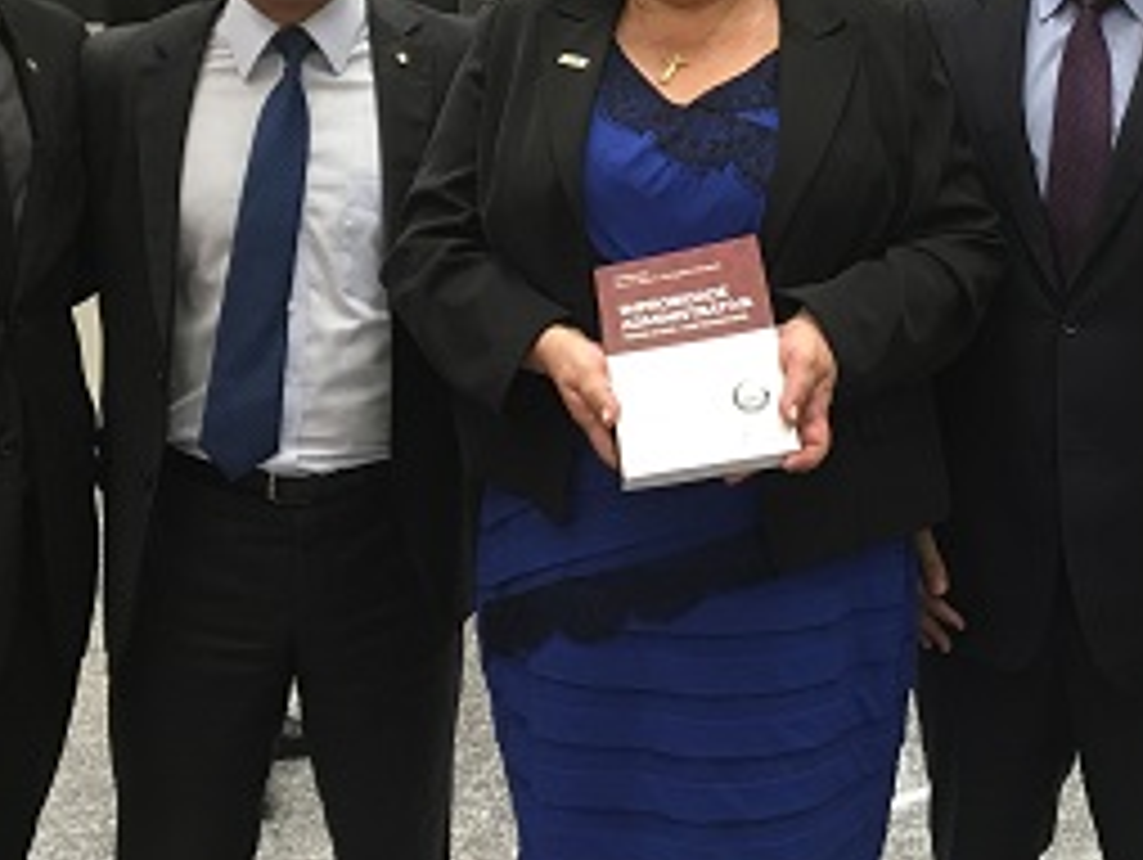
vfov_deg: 25.2
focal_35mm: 57
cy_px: 142
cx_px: 824
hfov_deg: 33.2
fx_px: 1884
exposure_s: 1/30
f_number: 2.2
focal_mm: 4.15
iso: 100
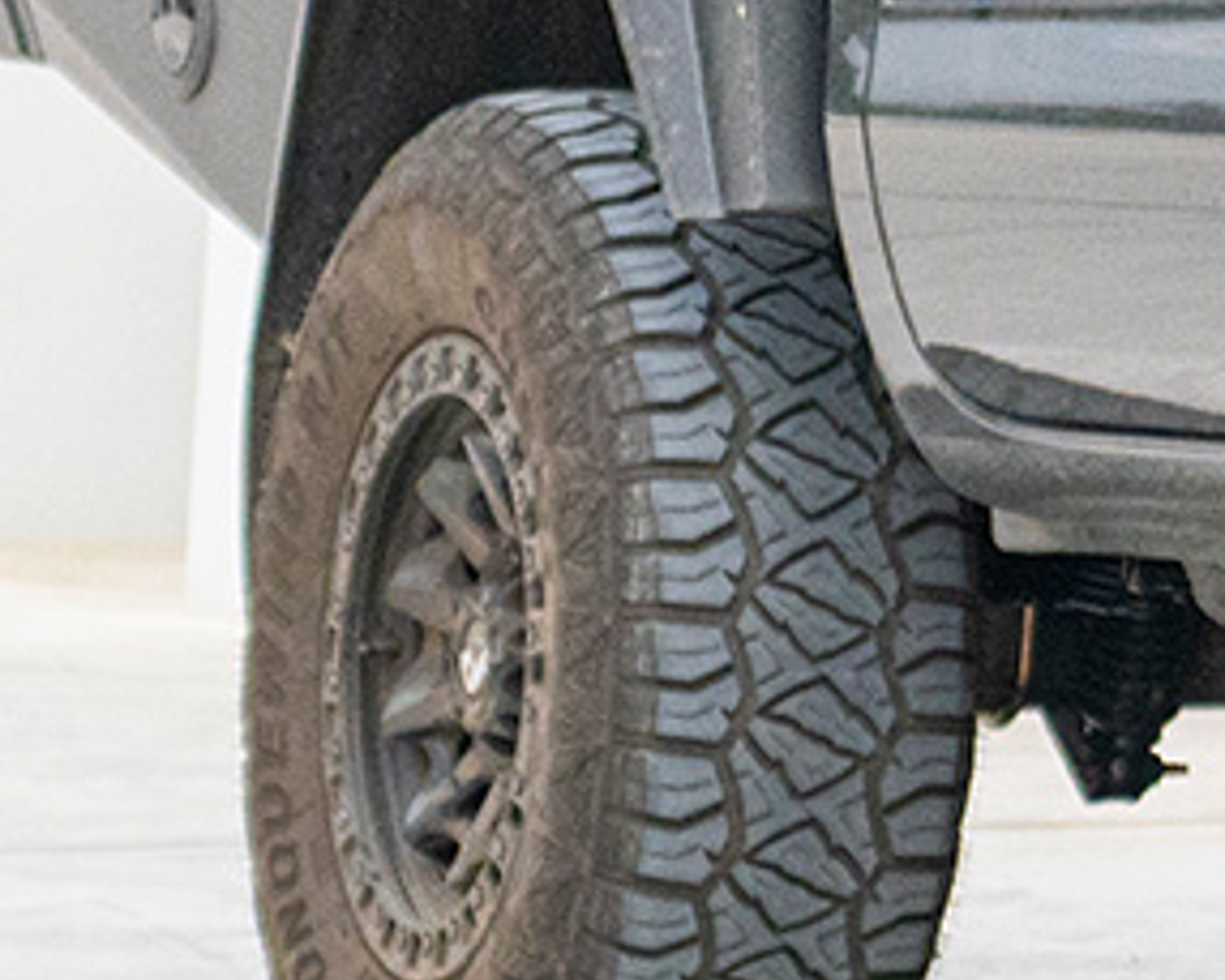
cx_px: 3358
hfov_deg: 8.2
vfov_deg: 7.4
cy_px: -205
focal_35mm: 207
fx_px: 7507
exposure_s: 1/160
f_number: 3.5
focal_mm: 35
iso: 1600
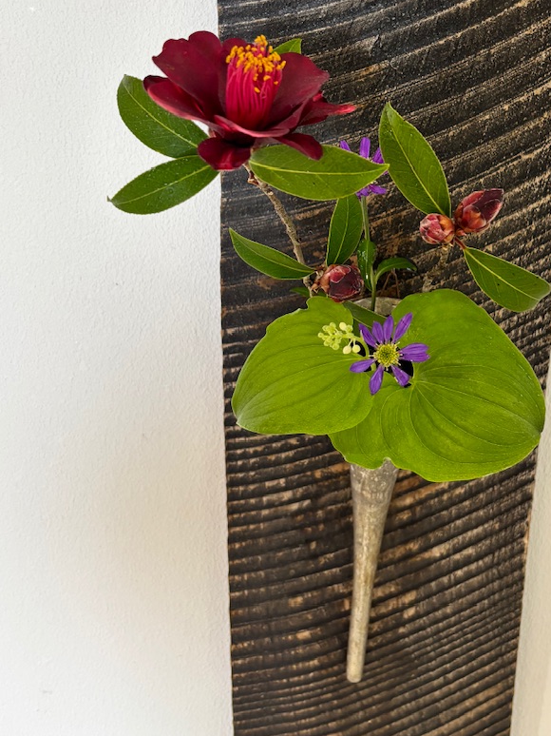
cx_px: 403
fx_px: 913
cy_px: 181
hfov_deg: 33.0
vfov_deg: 42.5
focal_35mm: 43
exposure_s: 1/100
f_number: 1.6
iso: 125
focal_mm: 5.96
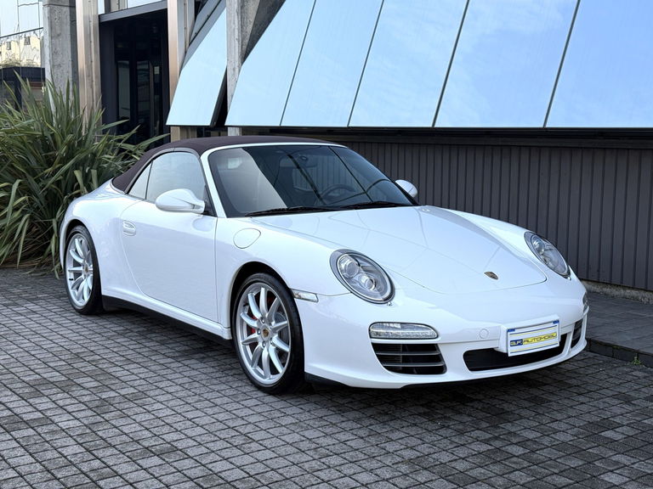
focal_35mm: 48
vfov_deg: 30.3
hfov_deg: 39.7
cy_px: 244
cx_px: 326
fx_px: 905
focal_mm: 6.76
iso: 64
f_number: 1.78
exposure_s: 1/1013
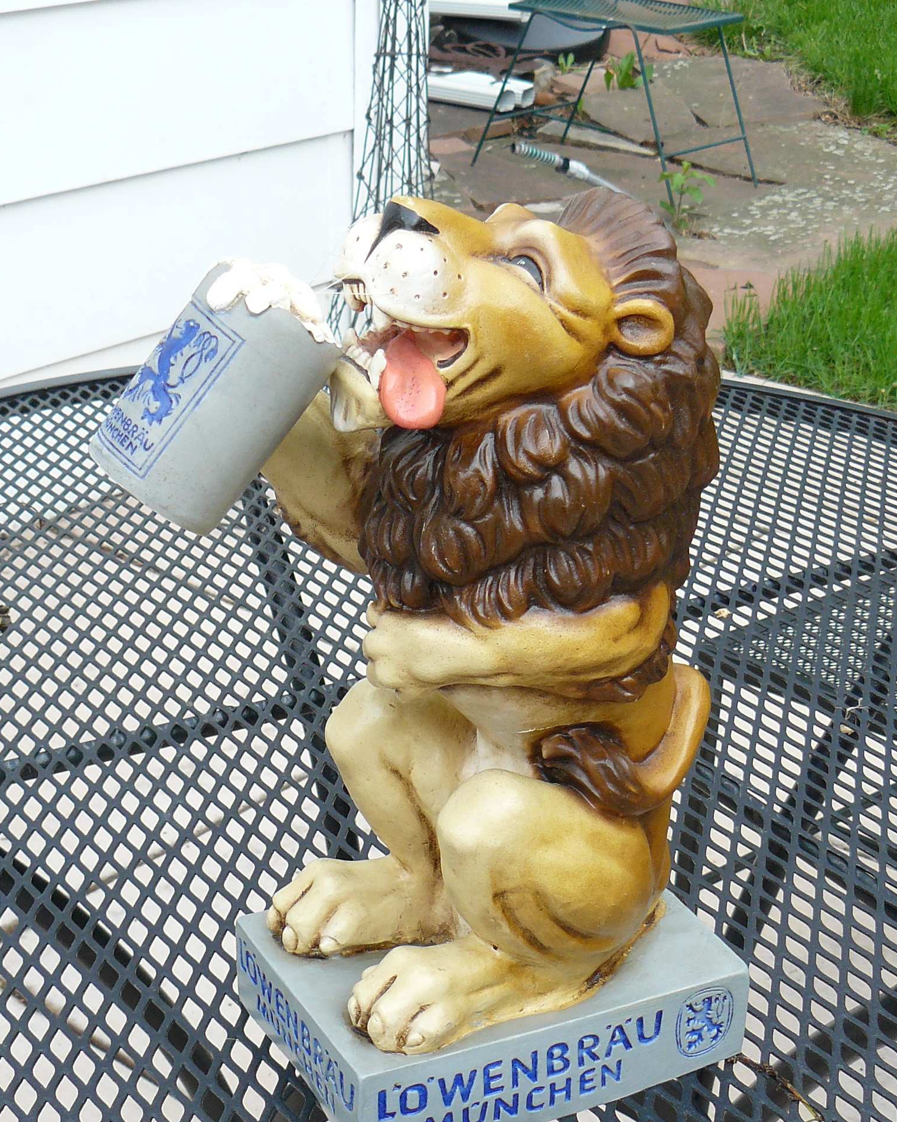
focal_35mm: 60
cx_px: 449
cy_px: 603
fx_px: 1991
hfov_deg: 25.4
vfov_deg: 31.4
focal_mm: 6.3
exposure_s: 1/100
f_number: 3.6
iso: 100
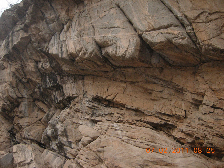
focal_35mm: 36
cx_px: 112
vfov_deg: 39.7
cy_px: 84
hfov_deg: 51.4
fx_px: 233
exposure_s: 1/128
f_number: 2.7
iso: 200
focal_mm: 7.5
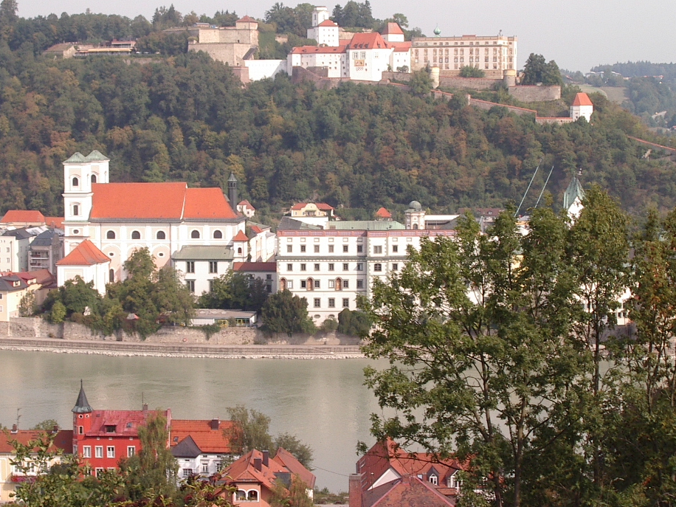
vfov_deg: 17.4
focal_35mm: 85
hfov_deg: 23.0
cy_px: 230
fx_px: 1660
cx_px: 303
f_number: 6.9
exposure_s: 1/160
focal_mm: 11.5
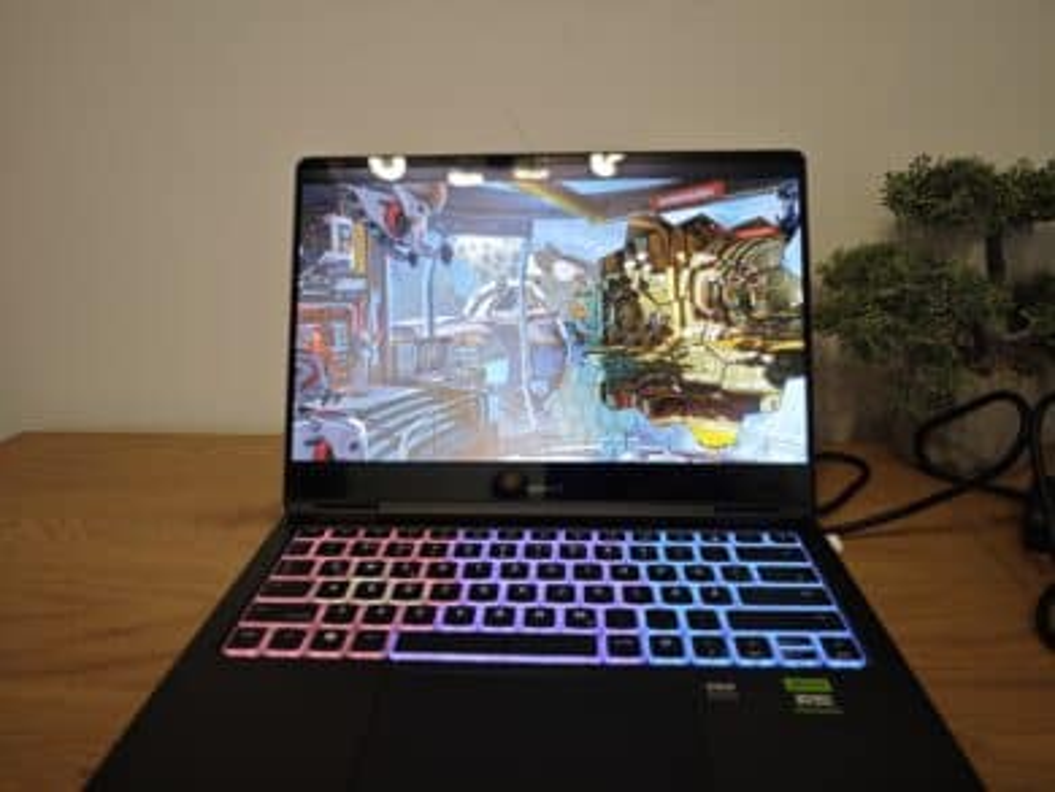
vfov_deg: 58.9
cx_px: 528
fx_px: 701
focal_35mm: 23
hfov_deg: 73.9
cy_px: 396
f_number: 1.63
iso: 100
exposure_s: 1/50
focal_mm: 8.72
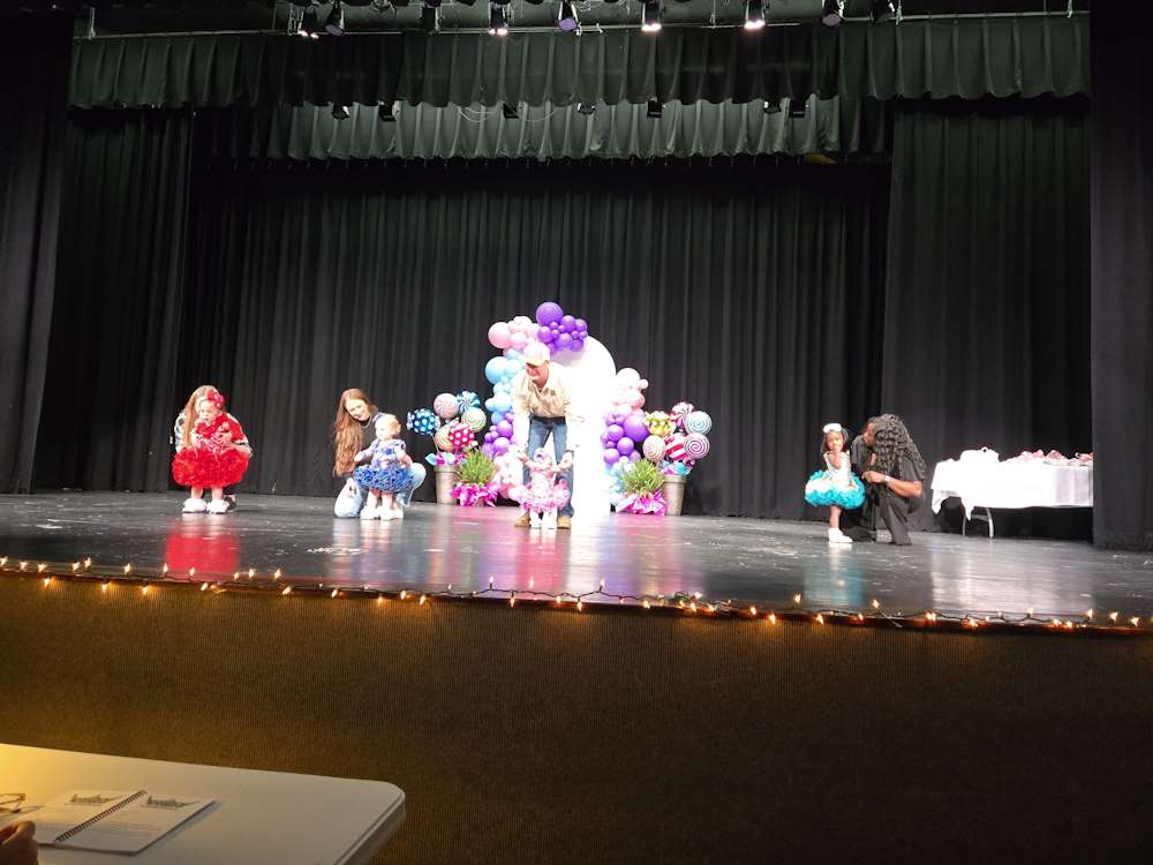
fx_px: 766
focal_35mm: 23
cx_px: 576
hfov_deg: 73.9
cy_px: 432
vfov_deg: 58.9
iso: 640
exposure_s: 1/120
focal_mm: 5.4
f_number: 1.8
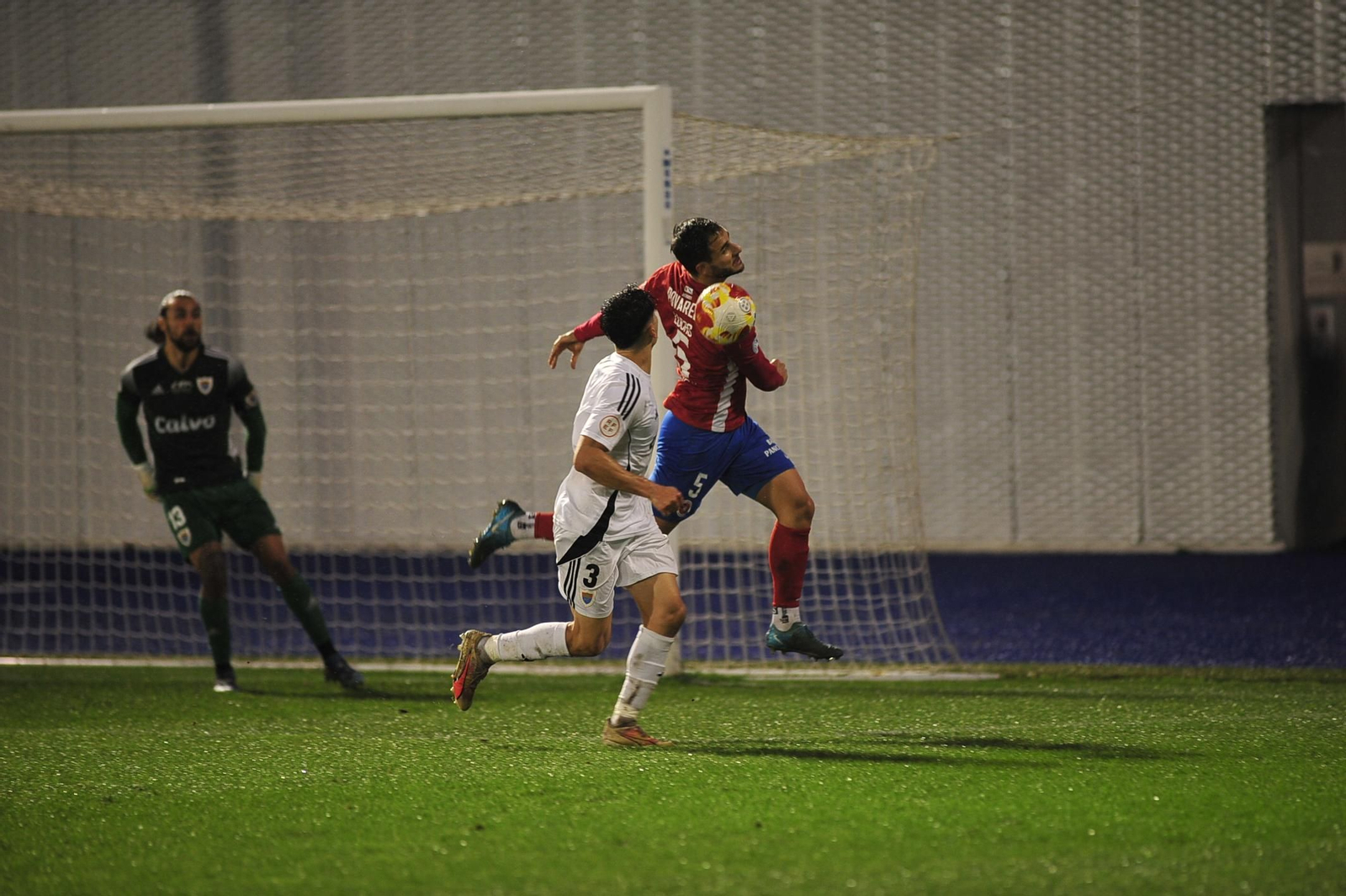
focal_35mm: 300
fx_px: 11210
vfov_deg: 4.6
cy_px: 448
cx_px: 673
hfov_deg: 6.9
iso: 1250
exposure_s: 1/500
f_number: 2.8
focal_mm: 300
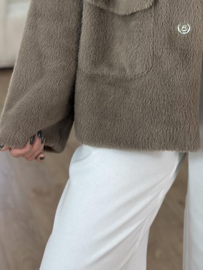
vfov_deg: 19.2
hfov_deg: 14.6
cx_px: 188
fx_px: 782
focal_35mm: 100
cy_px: 18
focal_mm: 6.86
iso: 64
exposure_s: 1/140
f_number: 1.78
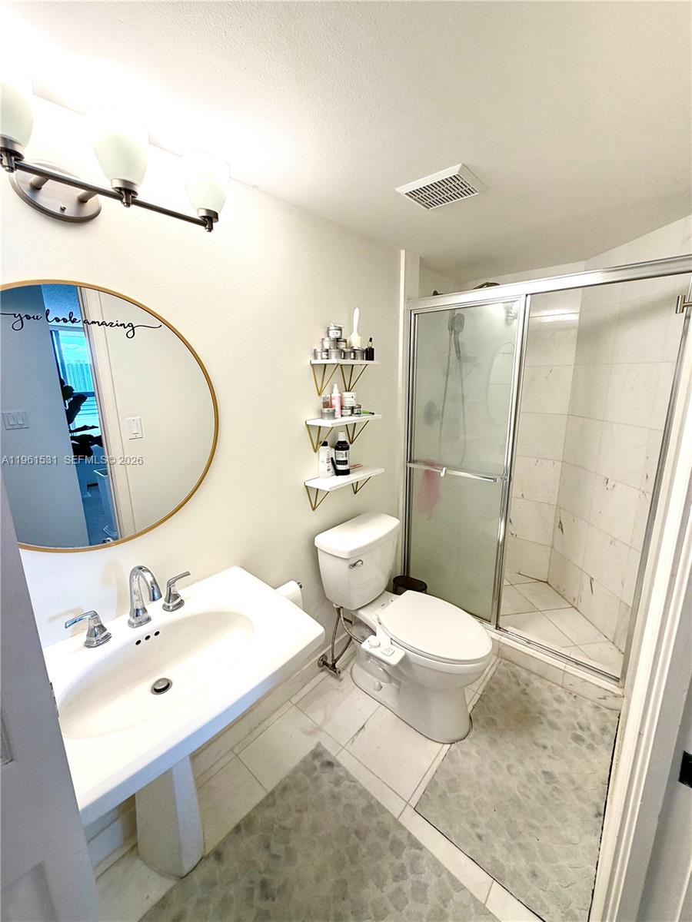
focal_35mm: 14
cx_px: 346
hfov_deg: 85.7
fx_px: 373
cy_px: 461
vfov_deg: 102.1
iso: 50
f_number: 2.2
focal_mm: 2.22
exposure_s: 1/181
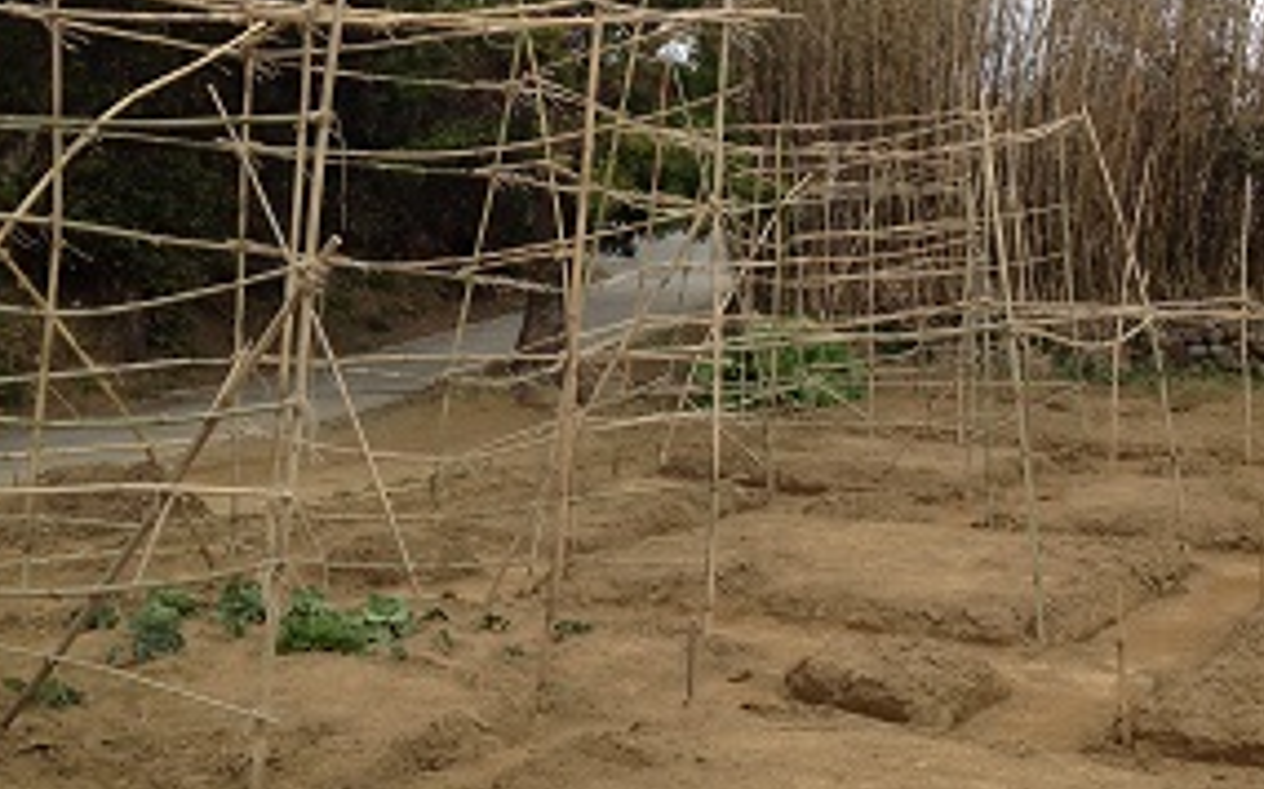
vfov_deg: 24.6
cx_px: 750
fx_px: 1791
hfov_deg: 38.7
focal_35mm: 52
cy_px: 222
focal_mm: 4.28
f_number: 2.4
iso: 50
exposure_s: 1/521
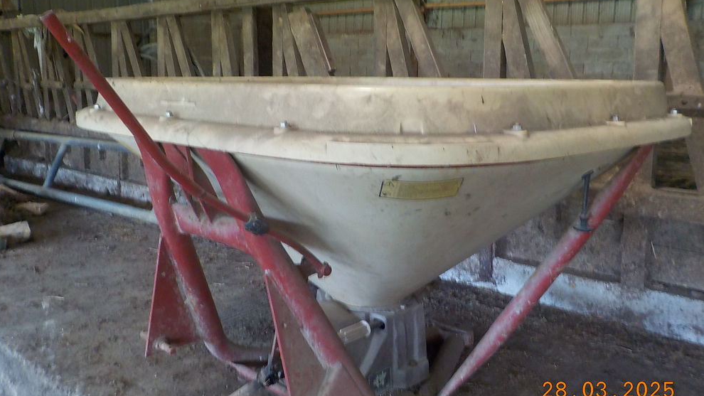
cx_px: 351
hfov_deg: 59.5
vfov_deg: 35.6
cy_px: 179
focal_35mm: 33
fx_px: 616
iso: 220
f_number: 3.3
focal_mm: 4.1
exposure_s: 1/30
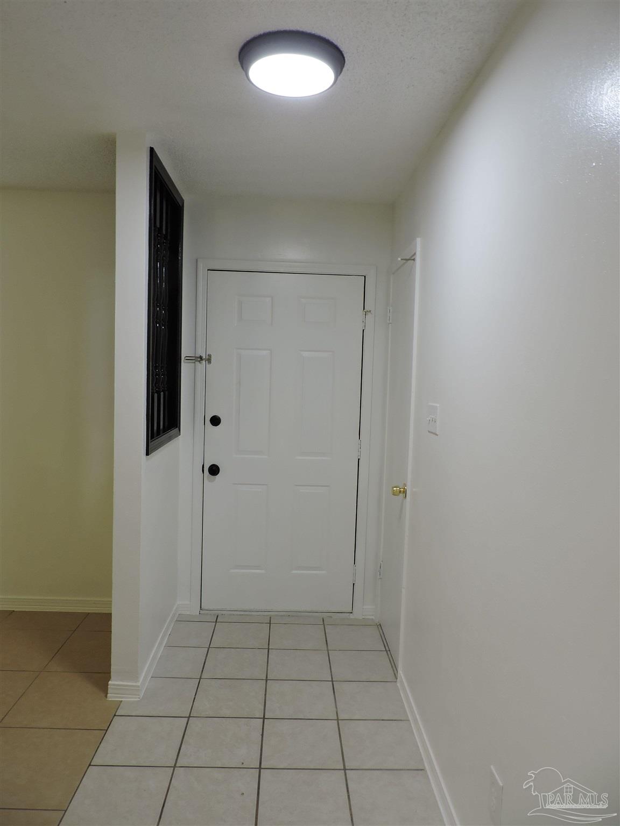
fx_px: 573
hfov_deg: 56.8
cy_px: 413
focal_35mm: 24
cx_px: 310
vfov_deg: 71.6
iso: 140
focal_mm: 4.3
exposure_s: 1/30
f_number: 3
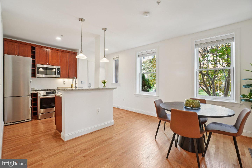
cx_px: 126
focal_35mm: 15
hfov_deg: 100.4
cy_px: 84
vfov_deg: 77.3
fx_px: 105
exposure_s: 1/3.33
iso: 100
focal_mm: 10
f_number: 7.1
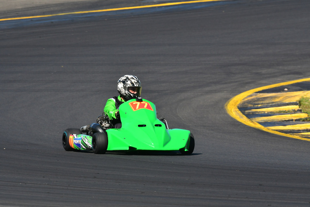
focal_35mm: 675
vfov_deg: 2.0
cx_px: 155
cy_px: 104
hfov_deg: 3.1
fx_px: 5814
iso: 500
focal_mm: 450
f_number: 11
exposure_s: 1/640
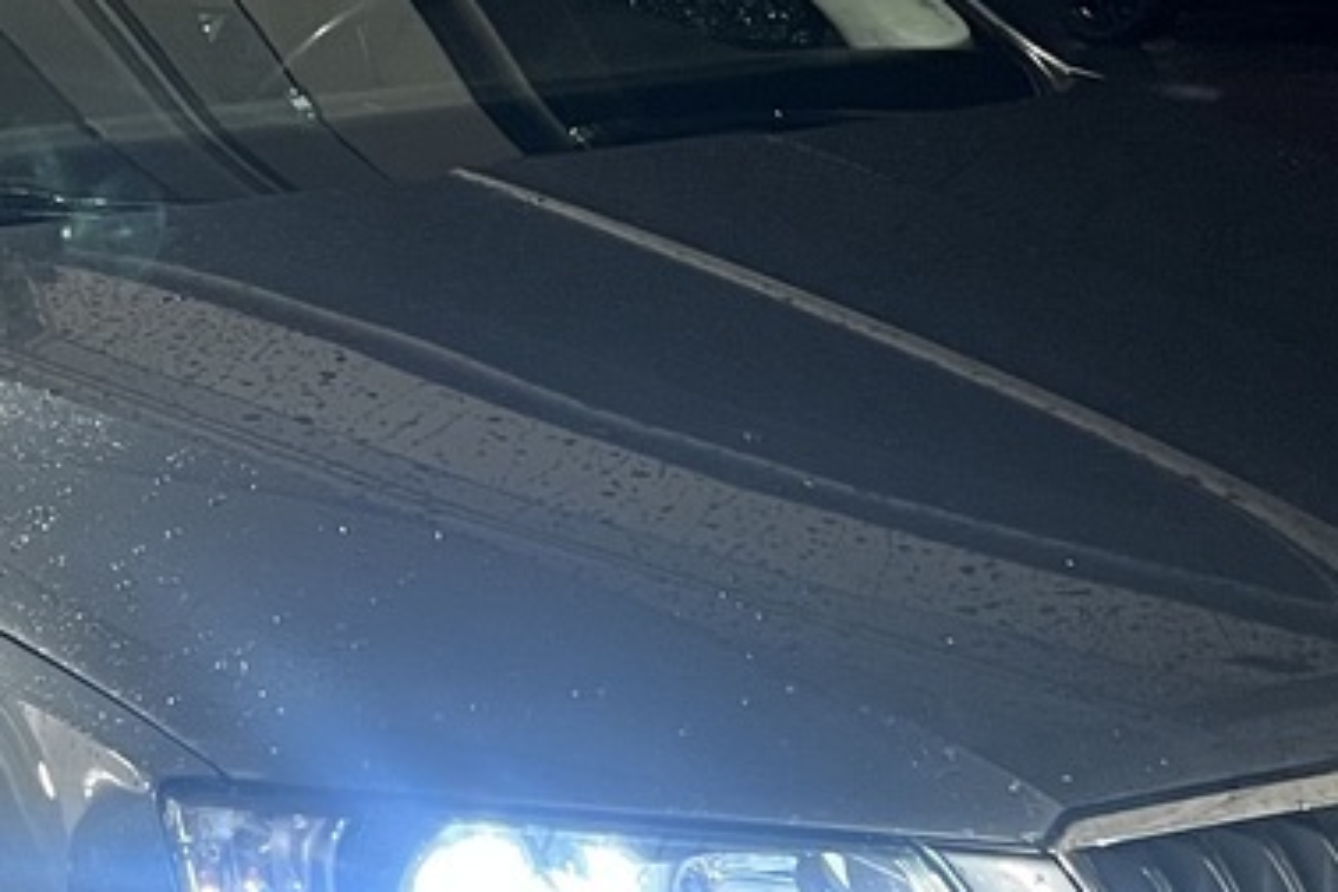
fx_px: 3828
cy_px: 545
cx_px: 283
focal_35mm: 103
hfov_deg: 19.6
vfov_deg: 13.3
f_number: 1.5
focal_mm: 5.7
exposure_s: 1/49
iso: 400
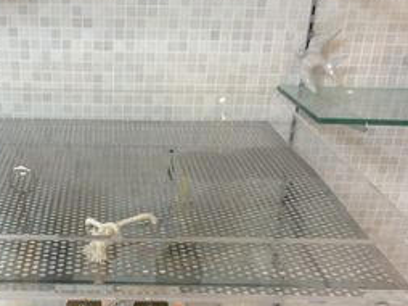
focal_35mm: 52
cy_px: 230
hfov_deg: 36.0
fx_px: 612
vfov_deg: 27.6
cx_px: 104
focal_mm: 3.3
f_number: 2.4
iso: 125
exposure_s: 1/24
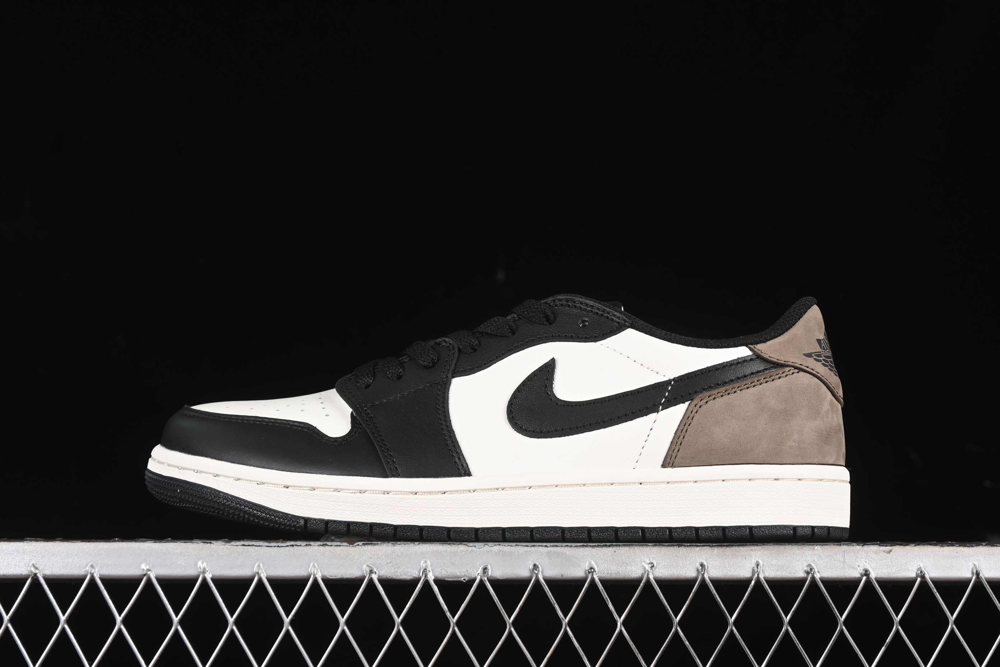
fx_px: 2083
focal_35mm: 75
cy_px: 334
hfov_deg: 27.0
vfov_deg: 18.2
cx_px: 500
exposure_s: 1/60
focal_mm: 50
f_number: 6.3
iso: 160
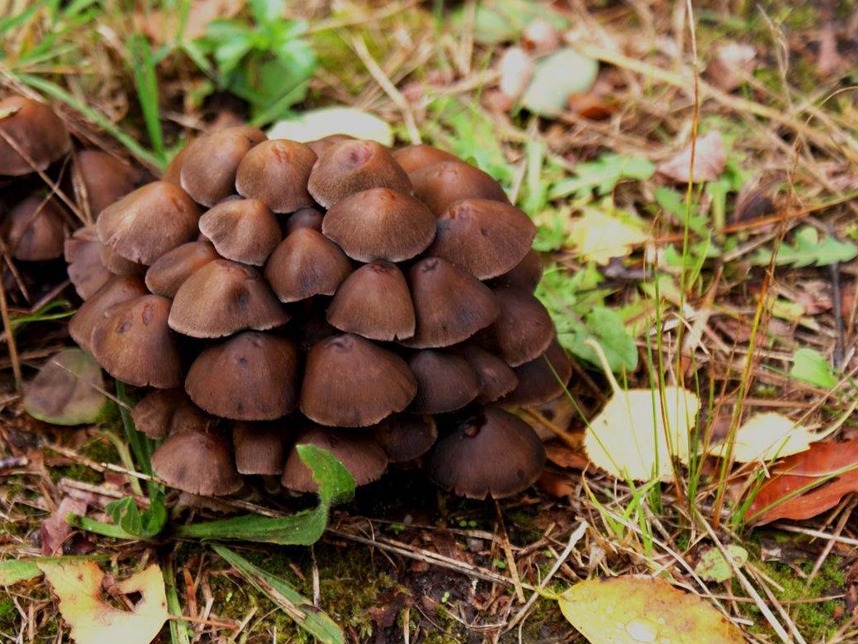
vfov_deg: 13.0
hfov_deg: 17.3
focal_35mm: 114
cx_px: 375
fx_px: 2826
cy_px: 321
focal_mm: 70
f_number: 5.6
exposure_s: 1/125
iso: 250
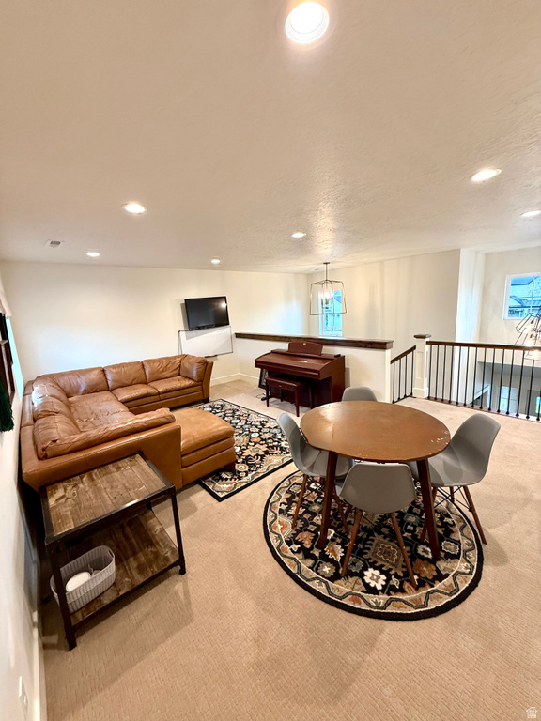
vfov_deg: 102.1
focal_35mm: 14
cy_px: 360
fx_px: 292
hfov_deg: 85.7
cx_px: 270
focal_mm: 2.22
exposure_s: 1/60
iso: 250
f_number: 2.2
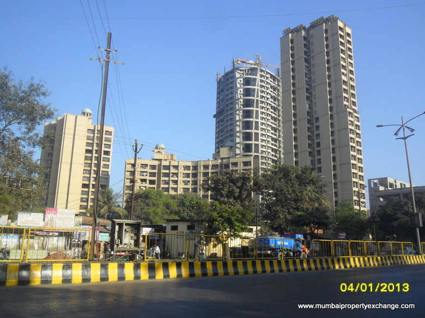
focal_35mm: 32
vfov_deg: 44.2
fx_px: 393
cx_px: 212
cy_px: 159
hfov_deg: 56.8
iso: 100
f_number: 3.7
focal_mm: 5.7
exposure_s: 1/750
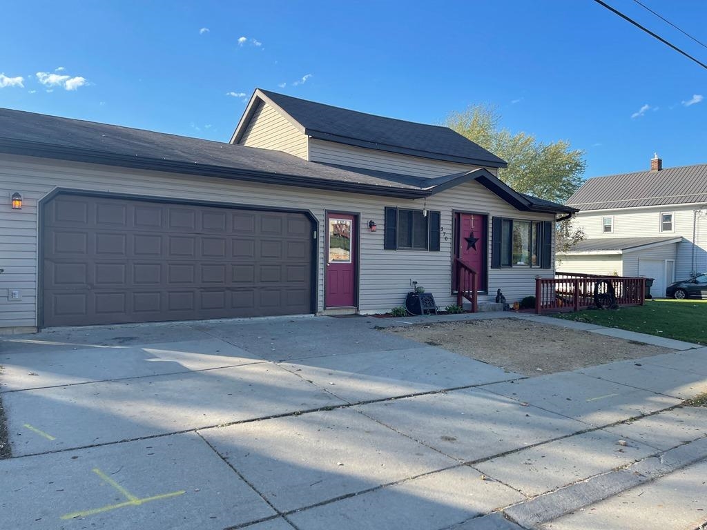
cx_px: 354
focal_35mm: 26
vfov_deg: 53.1
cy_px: 265
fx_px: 531
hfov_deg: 67.3
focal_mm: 5.1
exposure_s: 1/1493
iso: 32
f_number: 1.6
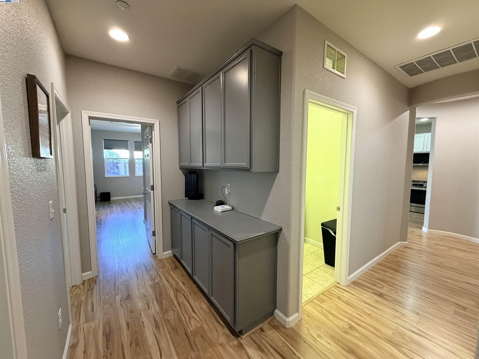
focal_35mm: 14
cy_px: 180
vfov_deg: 85.7
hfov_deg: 102.1
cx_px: 240
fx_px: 194
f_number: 2.2
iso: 400
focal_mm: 2.22
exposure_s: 1/60
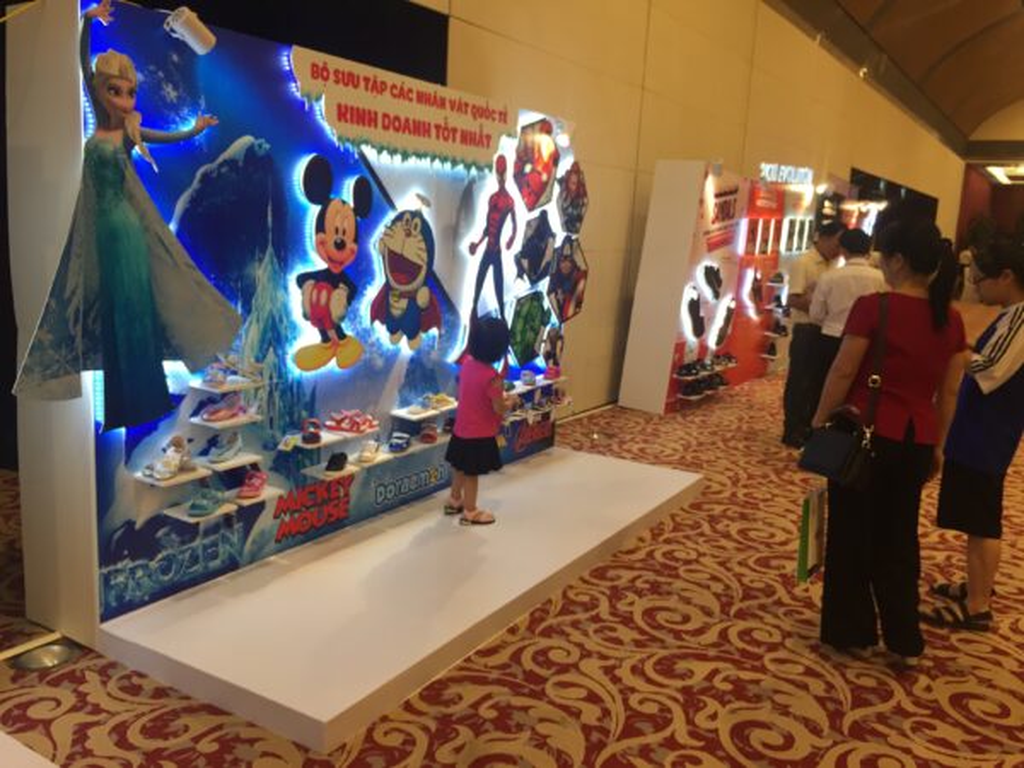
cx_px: 512
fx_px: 858
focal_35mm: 29
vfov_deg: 48.2
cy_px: 384
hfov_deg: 61.7
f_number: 2.2
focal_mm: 4.15
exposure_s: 1/33
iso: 32
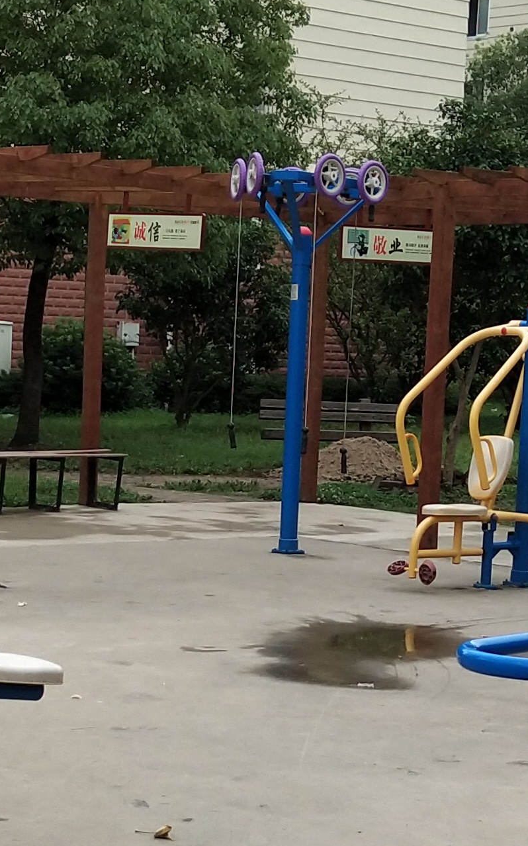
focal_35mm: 107
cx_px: 240
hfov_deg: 12.2
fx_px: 2465
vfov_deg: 19.4
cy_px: 612
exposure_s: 1/477
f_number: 2.2
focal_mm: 3.69
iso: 50
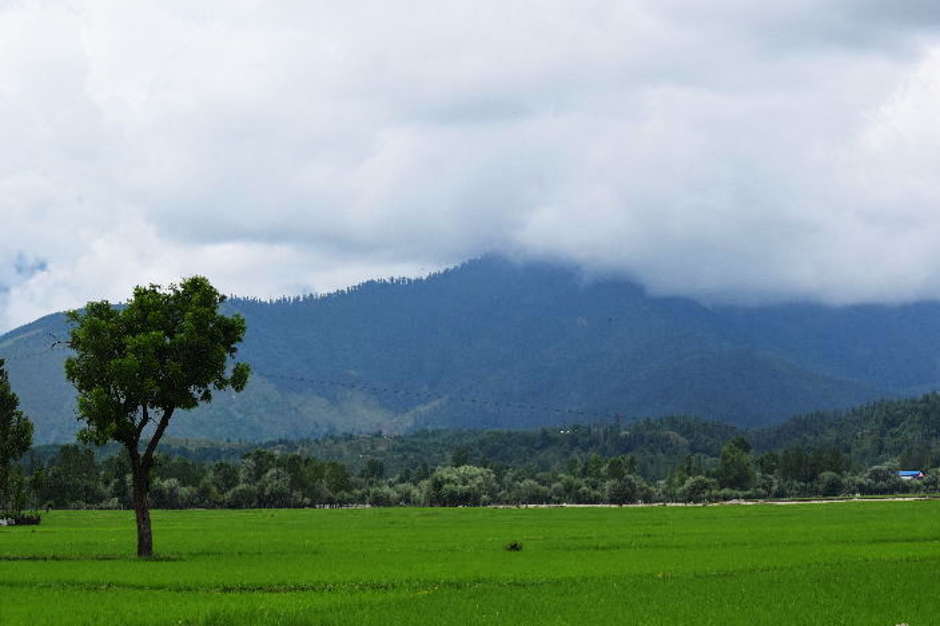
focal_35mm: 87
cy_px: 314
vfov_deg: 15.8
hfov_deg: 23.5
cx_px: 482
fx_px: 2259
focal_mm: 55
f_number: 6.3
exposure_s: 1/1600
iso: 400
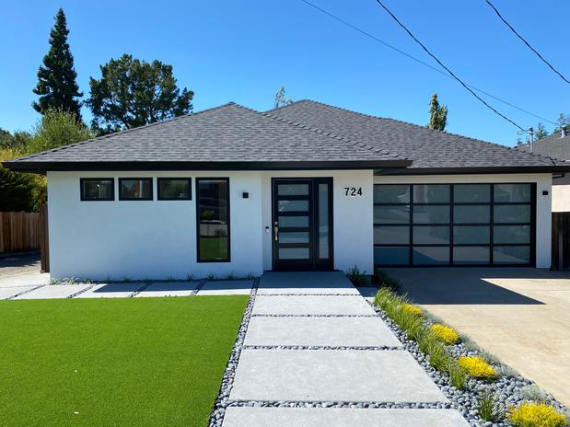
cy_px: 214
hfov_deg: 67.3
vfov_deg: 53.0
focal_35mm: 26
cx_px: 285
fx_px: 428
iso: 32
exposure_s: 1/2183
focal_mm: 4.25
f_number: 1.8
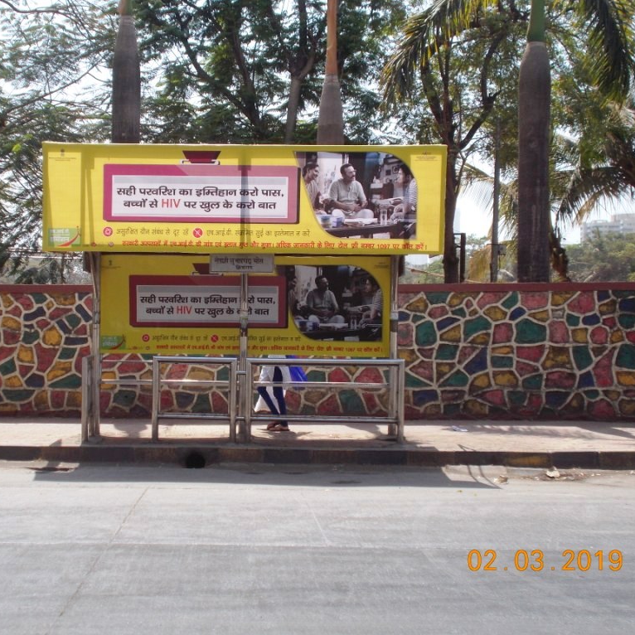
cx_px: 241
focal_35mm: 52
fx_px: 1079
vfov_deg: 32.8
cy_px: 318
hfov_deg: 32.6
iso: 80
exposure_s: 1/500
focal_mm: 7.9
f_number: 4.2
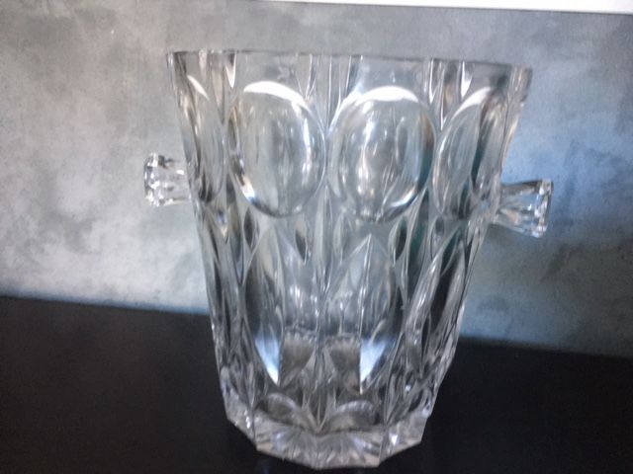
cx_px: 316
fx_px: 530
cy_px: 237
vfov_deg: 48.2
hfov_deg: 61.7
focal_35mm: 29
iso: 250
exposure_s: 1/17
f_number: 2.2
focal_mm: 4.15
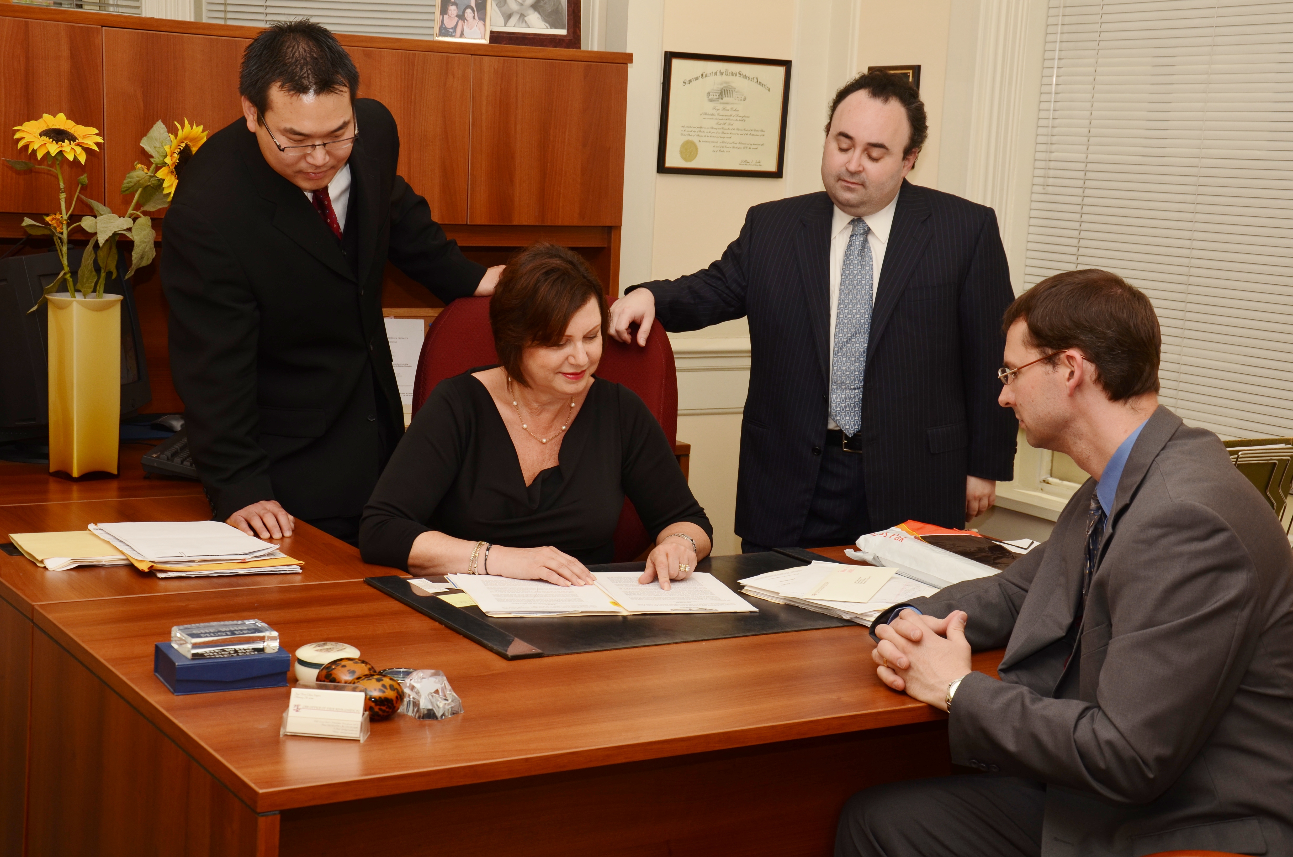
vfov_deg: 23.7
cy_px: 428
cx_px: 646
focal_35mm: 57
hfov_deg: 35.1
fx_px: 2043
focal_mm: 38
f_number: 7.1
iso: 200
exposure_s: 1/250
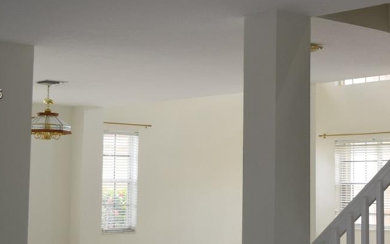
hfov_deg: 25.0
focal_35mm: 82
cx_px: 288
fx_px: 872
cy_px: 95
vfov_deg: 15.9
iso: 500
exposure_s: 1/60
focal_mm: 22
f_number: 4
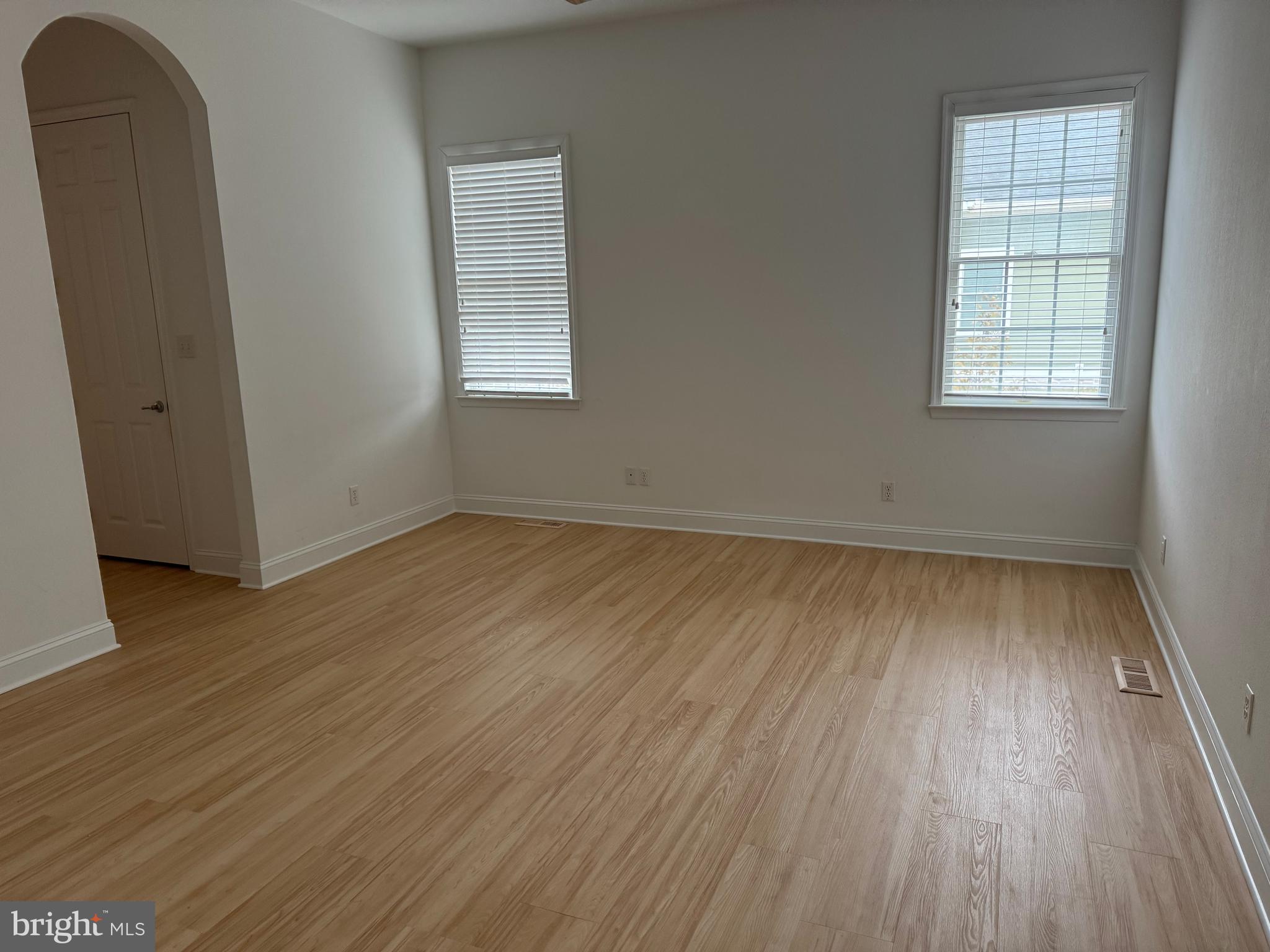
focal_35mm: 24
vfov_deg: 56.8
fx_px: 881
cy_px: 476
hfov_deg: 71.6
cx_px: 635
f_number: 1.78
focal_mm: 6.76
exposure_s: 1/60
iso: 250
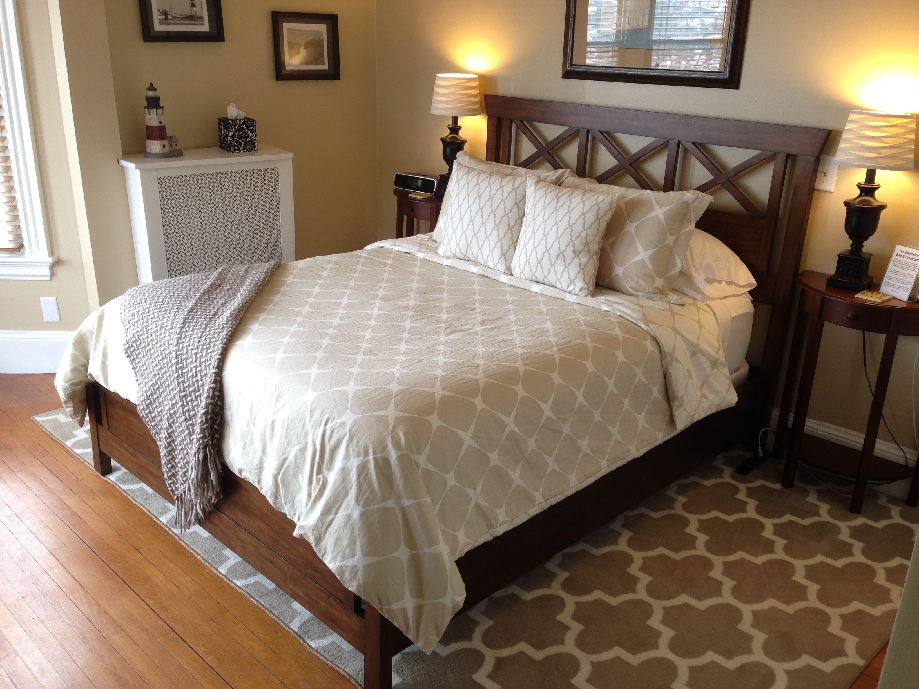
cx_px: 460
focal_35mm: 33
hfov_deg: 55.4
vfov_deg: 42.9
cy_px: 344
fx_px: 876
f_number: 2.4
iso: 64
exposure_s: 1/30
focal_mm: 4.12
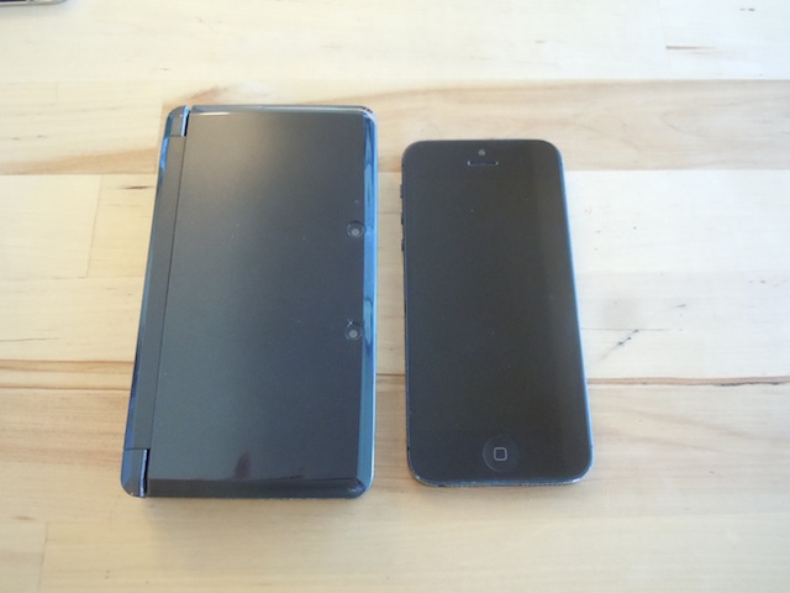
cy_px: 296
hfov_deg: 55.4
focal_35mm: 33
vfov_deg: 42.9
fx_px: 753
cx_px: 395
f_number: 4
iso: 800
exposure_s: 1/60
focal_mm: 5.9
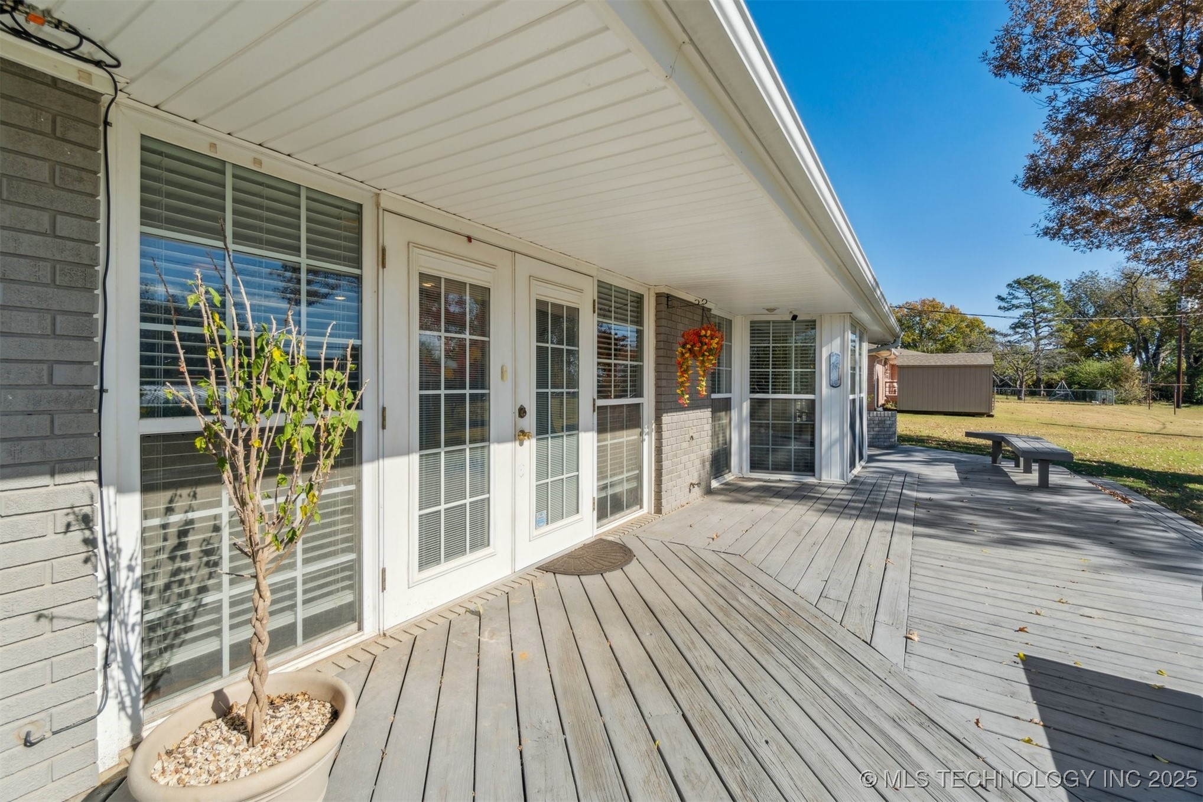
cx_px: 602
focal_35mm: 15
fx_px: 501
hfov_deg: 100.4
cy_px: 401
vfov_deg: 77.3
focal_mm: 10
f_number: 8
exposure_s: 1/500
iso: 100
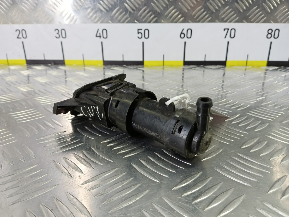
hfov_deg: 73.9
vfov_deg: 58.9
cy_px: 108
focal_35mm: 23
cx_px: 144
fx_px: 192
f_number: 1.6
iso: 152
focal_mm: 4.11
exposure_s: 1/50
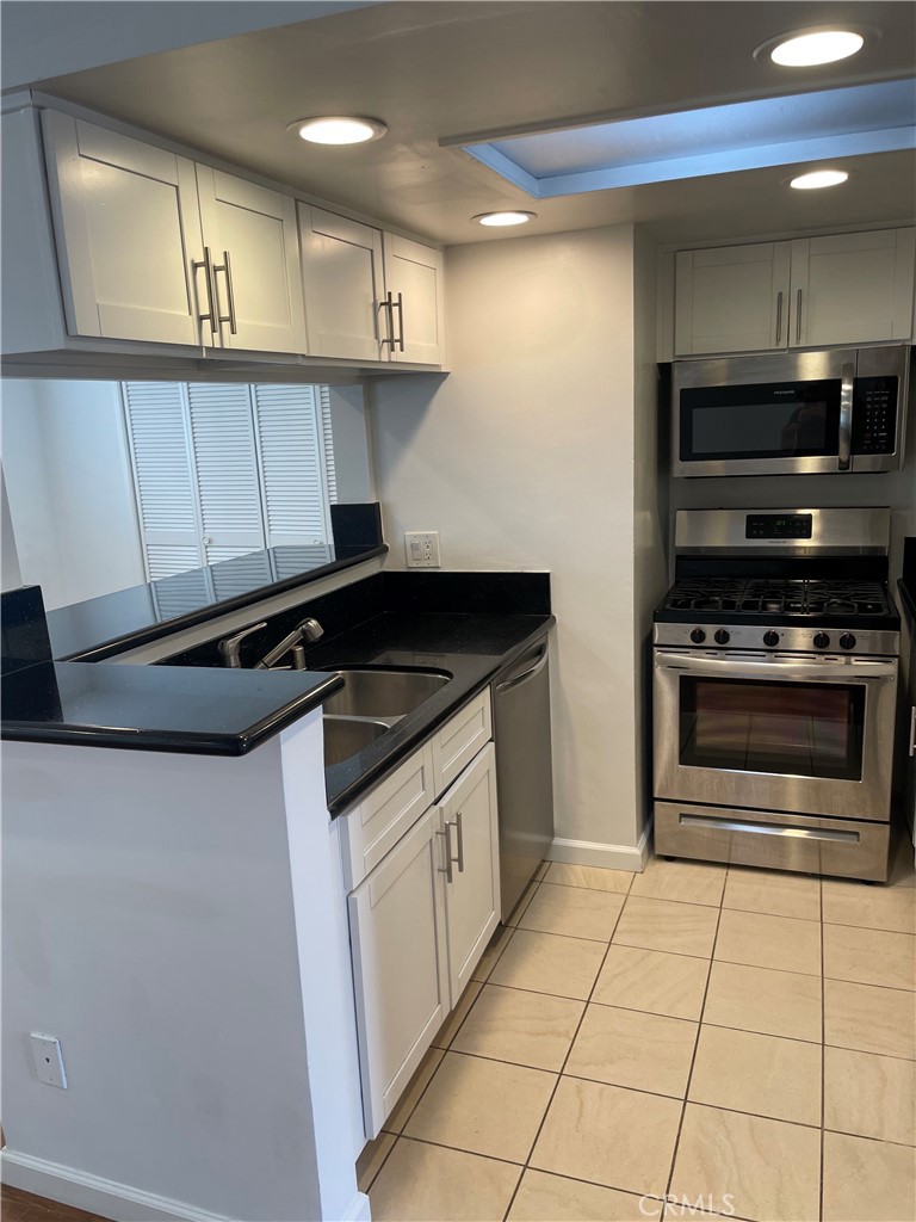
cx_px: 458
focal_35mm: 26
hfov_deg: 53.1
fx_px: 917
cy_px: 611
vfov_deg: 67.3
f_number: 1.6
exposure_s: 1/120
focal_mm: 4.2
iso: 64
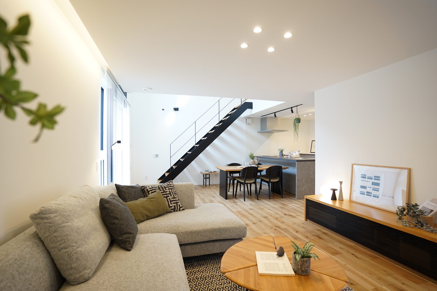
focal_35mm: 17
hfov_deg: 93.3
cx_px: 218
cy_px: 146
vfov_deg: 70.4
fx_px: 206
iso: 400
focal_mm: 17
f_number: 2.8
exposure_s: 1/60
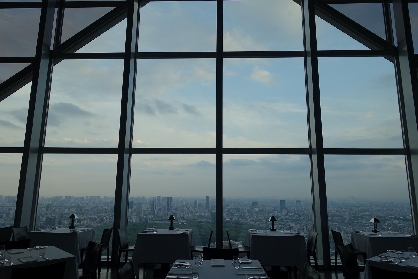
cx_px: 209
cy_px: 140
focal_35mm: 24
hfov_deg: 73.7
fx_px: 279
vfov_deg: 53.1
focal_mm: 8.8
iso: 125
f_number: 4
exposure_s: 1/320
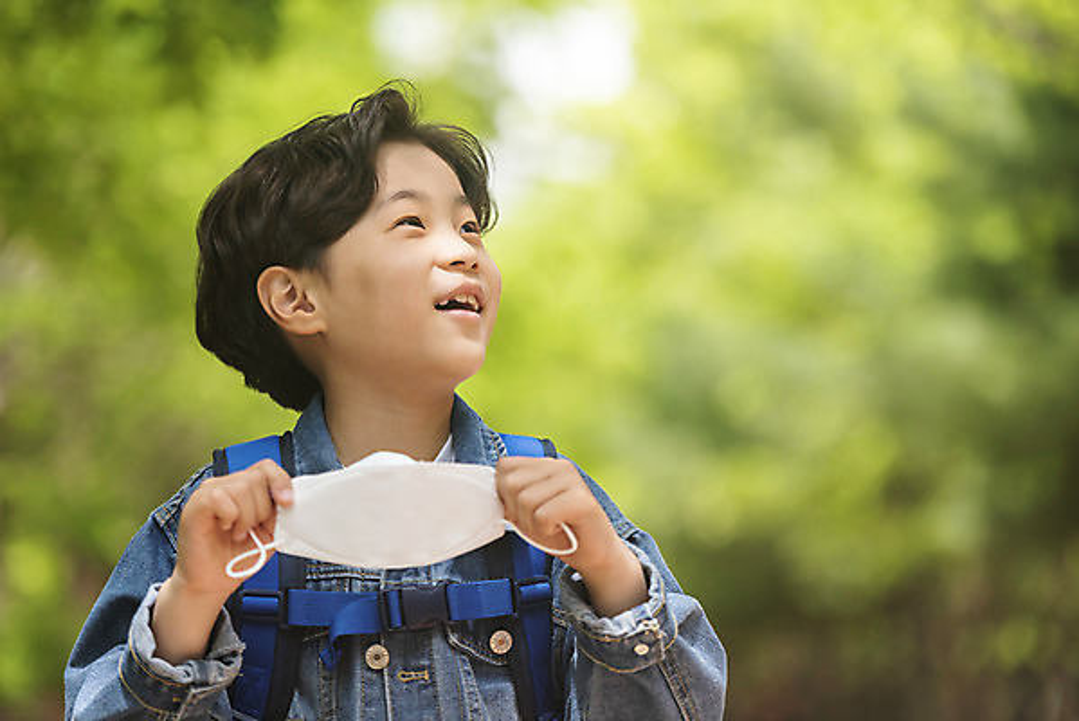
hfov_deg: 15.8
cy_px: 360
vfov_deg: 10.6
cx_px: 540
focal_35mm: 130
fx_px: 3898
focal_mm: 130
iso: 200
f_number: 2.8
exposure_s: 1/400
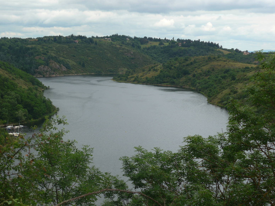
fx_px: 612
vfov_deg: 19.1
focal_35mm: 77
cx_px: 122
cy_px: 110
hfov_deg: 25.3
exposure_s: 1/640
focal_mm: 12.7
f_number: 3.7
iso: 80
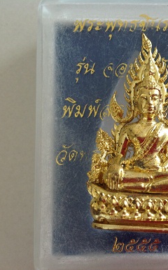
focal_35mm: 50
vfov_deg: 40.3
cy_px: 135
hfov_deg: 25.0
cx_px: 153
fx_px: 367
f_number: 2.4
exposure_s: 1/30
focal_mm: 4.28
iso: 50
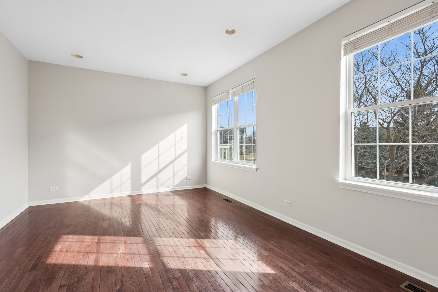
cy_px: 146
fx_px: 207
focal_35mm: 17
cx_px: 219
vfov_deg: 70.5
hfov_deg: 93.3
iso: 400
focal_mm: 17
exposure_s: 1/100
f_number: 8
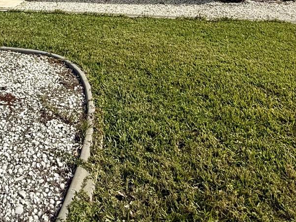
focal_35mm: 37
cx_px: 71
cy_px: -61
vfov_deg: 30.9
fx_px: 316
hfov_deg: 48.1
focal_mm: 2.22
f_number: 2.2
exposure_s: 1/3289
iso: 50
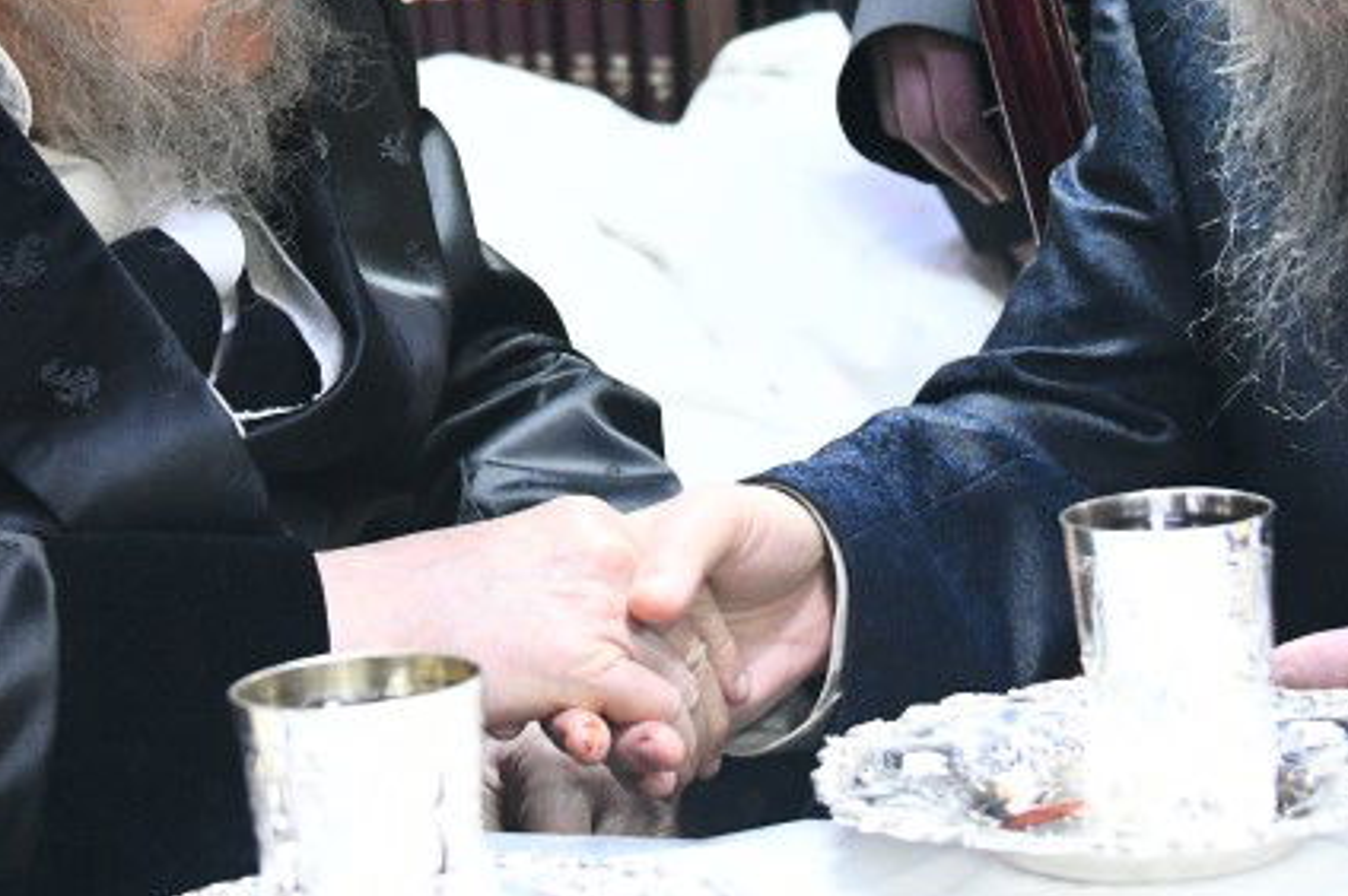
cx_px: 658
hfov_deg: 15.1
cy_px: -194
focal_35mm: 136
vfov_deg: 9.9
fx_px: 5088
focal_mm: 50
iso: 5000
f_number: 5
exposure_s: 1/50
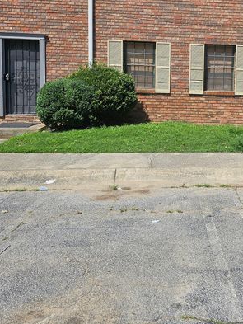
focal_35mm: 39
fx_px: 365
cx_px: 203
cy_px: 103
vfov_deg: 46.9
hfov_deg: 35.4
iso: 16
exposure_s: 1/1293
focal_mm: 6.3
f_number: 1.7
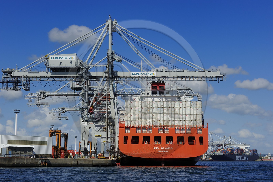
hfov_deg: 28.9
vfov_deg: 19.4
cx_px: 136
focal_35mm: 70
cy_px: 91
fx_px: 530
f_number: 10
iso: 200
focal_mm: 70
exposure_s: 1/640
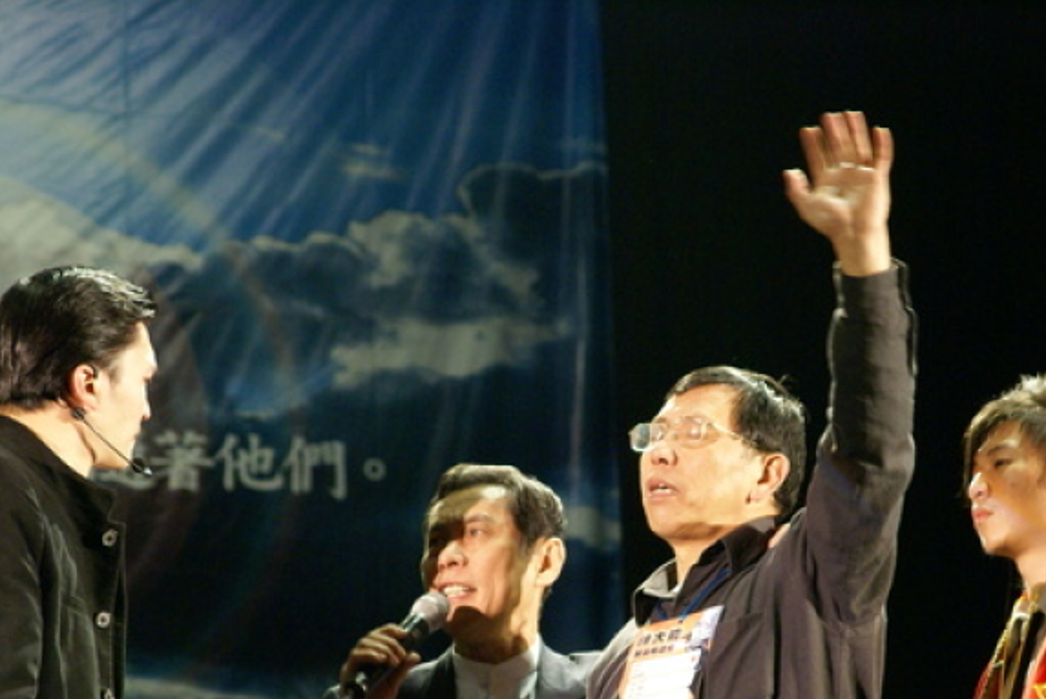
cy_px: 499
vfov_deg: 8.0
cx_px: 632
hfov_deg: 11.9
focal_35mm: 172
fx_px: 5001
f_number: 4.5
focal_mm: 80
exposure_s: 1/40
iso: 800
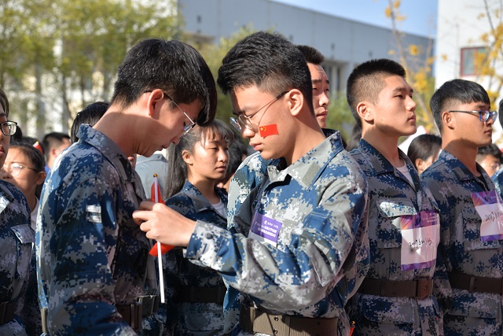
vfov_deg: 15.9
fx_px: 1202
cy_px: 168
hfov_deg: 23.6
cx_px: 252
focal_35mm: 86
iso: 100
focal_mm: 86
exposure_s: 1/320
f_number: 6.3
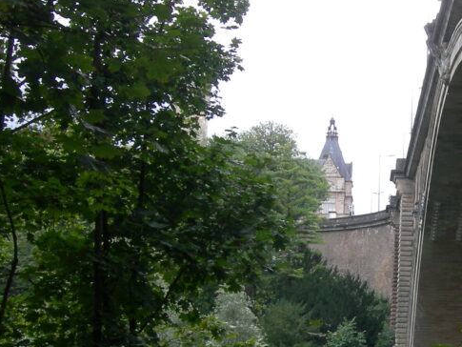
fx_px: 1015
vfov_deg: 19.3
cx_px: 424
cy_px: 226
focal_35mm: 76
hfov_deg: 24.8
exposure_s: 1/130
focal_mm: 7.5
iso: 64
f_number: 4.8
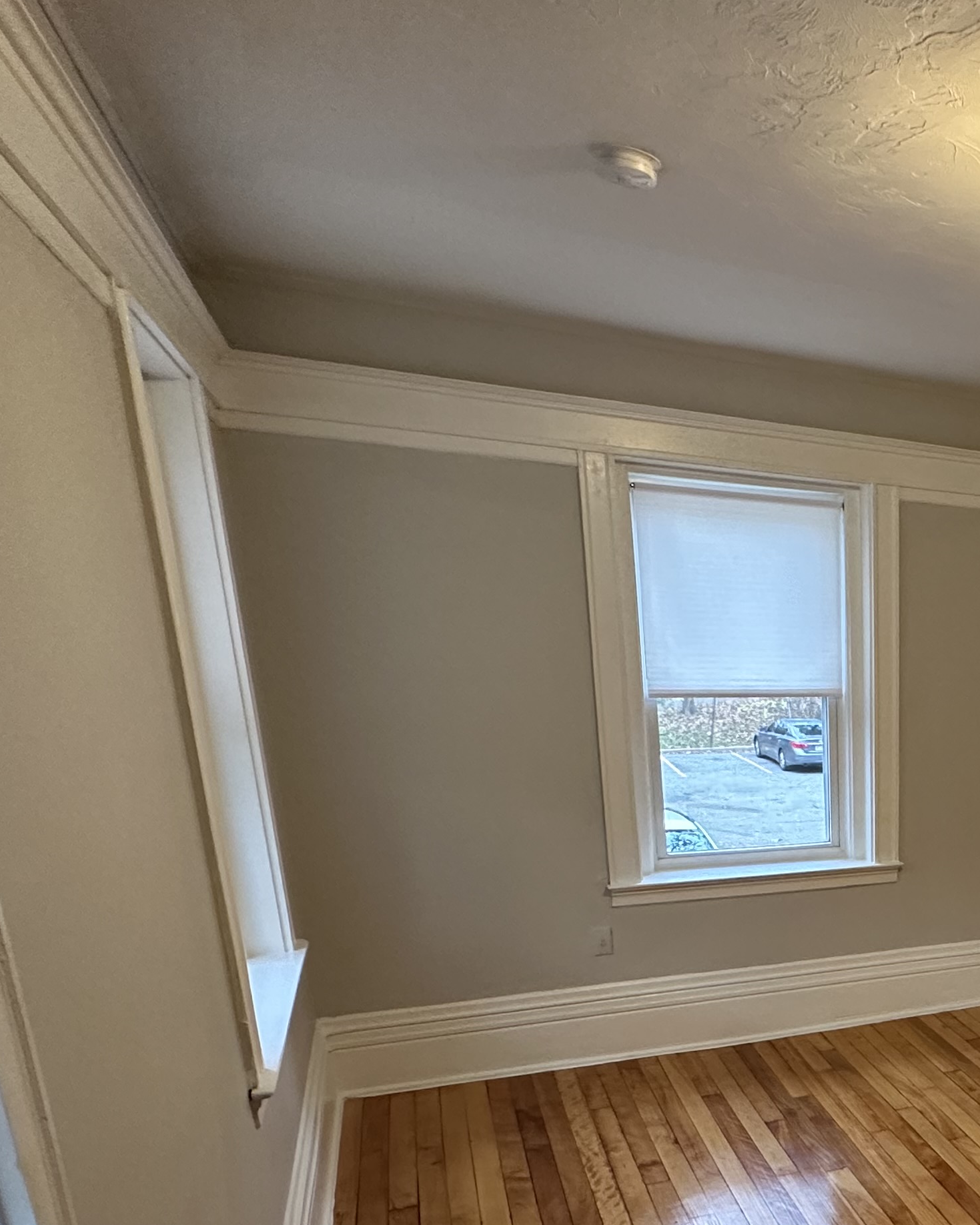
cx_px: 1061
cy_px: 952
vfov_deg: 55.3
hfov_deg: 40.0
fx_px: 1088
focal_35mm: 30
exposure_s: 1/60
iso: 250
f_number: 2.2
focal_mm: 2.22
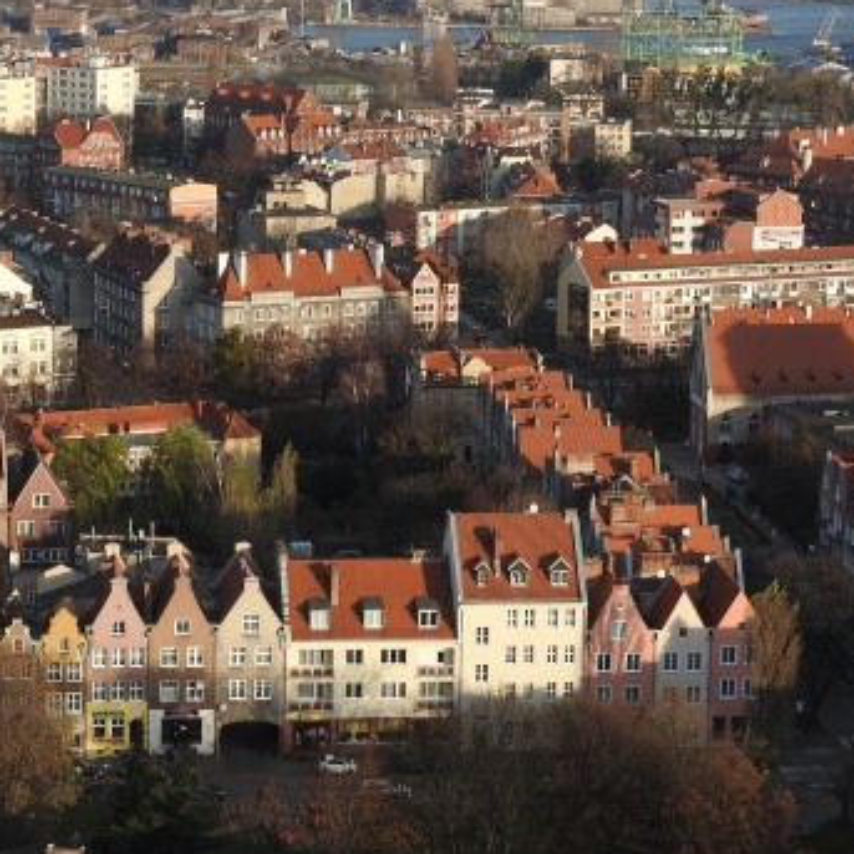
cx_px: 274
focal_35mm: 103
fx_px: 2875
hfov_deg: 16.9
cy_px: 177
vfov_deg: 16.8
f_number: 4
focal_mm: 9
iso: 100
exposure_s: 1/640
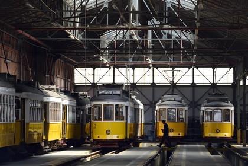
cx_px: 124
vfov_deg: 7.2
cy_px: 83
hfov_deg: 10.8
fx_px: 1309
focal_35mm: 190
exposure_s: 1/160
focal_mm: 190
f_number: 7.1
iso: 400
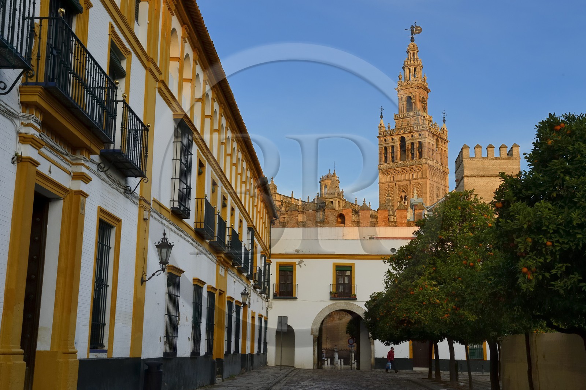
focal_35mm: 48
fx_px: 781
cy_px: 195
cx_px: 293
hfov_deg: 41.1
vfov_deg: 28.0
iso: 800
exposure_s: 1/250
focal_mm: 48
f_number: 11
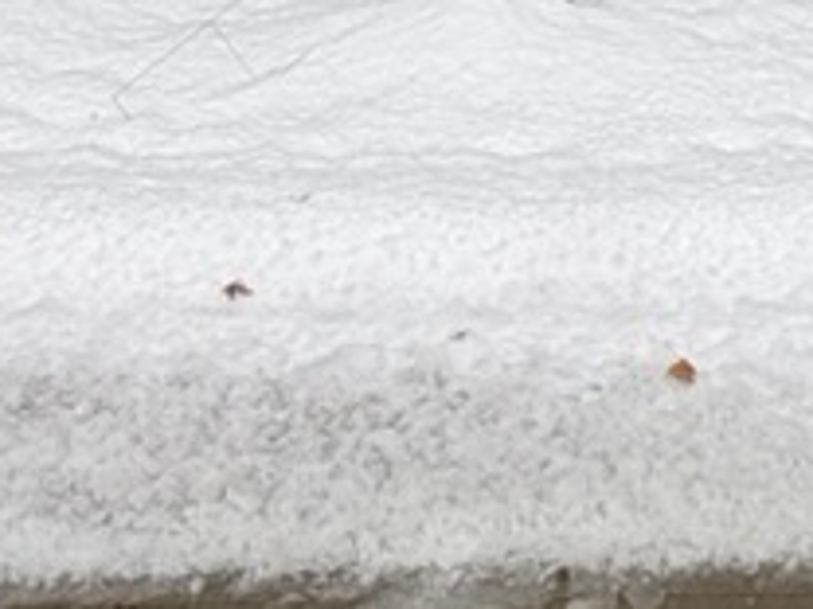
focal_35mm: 69
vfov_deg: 16.2
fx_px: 1621
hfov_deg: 27.7
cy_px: -625
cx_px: 633
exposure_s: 1/304
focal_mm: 2.22
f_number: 2.2
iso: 40
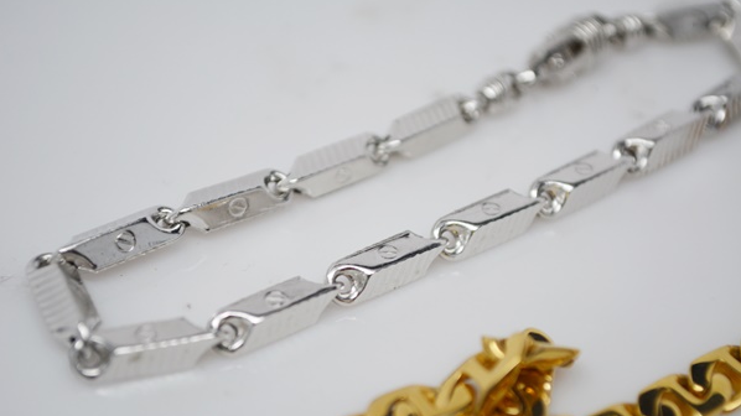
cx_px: 370
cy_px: 233
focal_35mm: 82
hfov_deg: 25.9
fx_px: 1611
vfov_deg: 14.7
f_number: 5.6
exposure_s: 1/100
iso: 400
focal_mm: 52
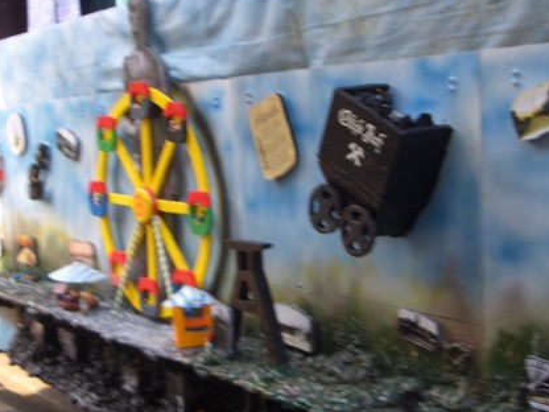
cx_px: 272
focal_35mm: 53
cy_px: 215
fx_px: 841
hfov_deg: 36.2
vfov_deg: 27.5
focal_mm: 8.2
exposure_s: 1/80
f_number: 3.1
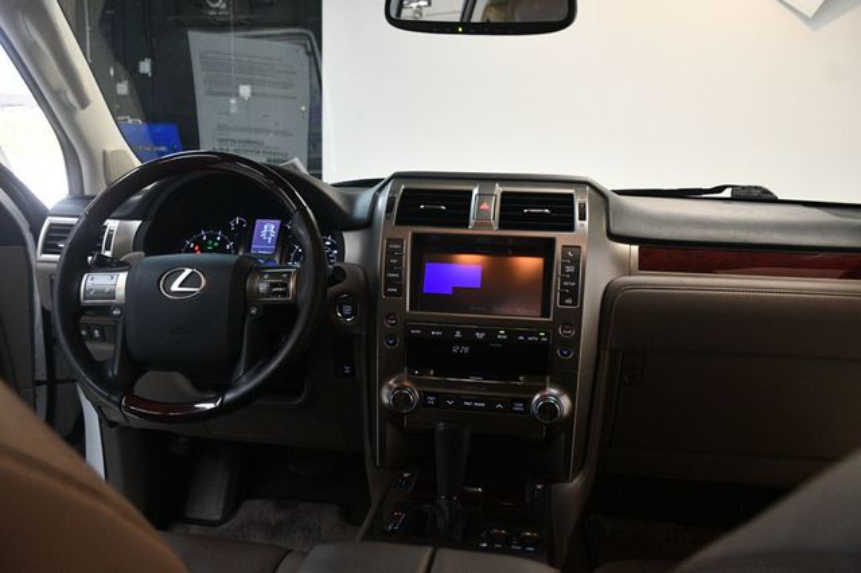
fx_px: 789
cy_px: 286
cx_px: 430
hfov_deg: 57.2
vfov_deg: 39.9
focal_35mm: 33
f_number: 3.5
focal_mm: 22
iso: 2000
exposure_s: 1/125
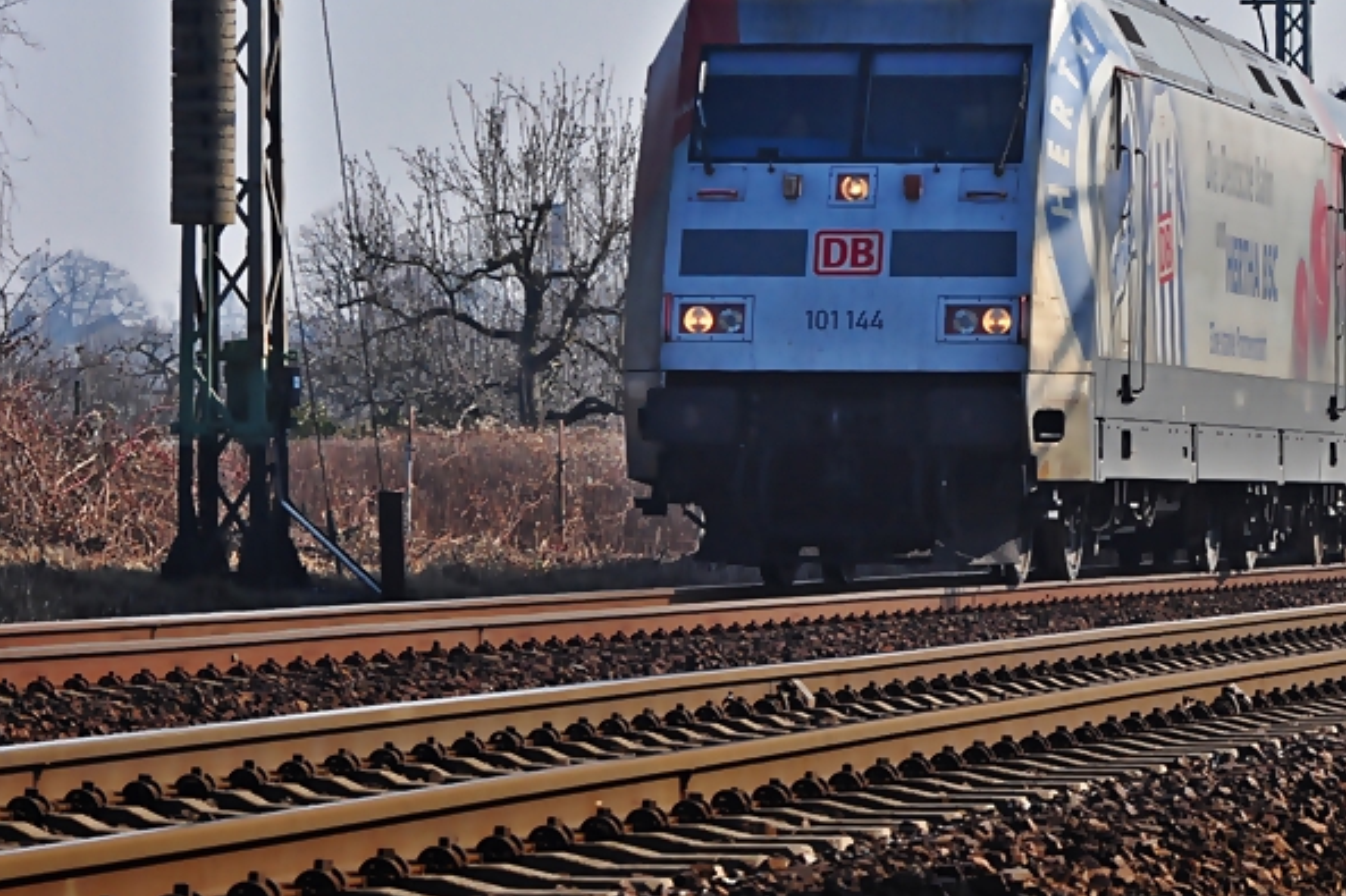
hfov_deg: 5.3
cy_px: 157
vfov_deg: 3.5
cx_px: 1083
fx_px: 14502
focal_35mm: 388
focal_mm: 150
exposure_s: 1/250
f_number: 16
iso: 200
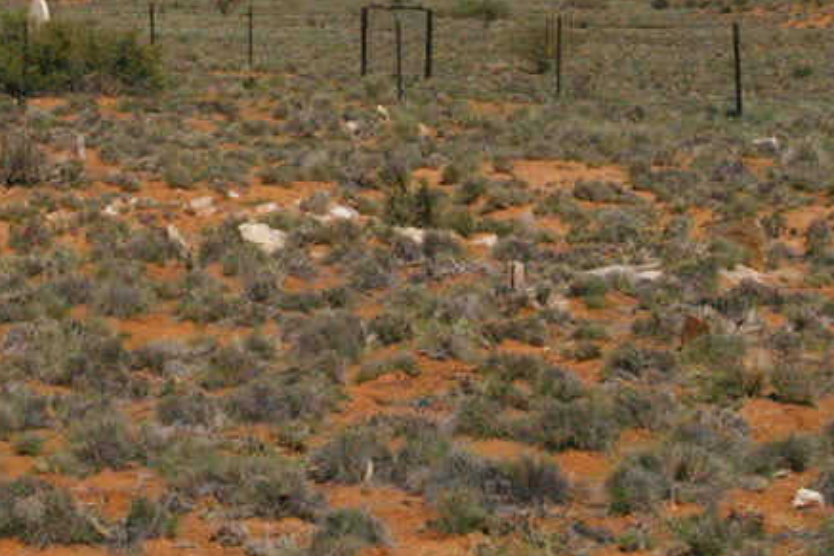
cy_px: 10
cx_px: 59
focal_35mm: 99
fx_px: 2294
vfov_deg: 13.6
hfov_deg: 20.1
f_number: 16
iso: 3200
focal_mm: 31
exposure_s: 1/4000
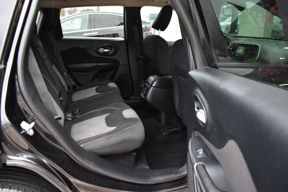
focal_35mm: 27
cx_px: 144
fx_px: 216
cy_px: 96
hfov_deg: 67.4
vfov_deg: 47.9
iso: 1600
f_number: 4.5
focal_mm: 18
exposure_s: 1/15
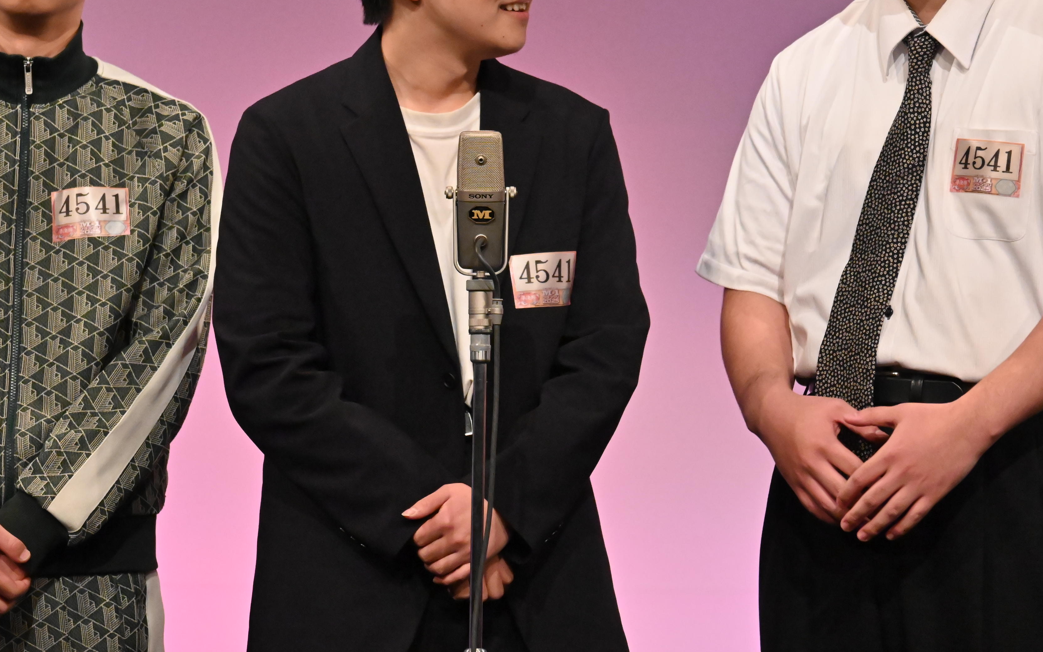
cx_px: 483
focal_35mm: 434
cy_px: 223
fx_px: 12337
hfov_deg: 4.8
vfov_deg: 3.0
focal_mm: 230
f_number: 7.1
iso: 5000
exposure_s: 1/400
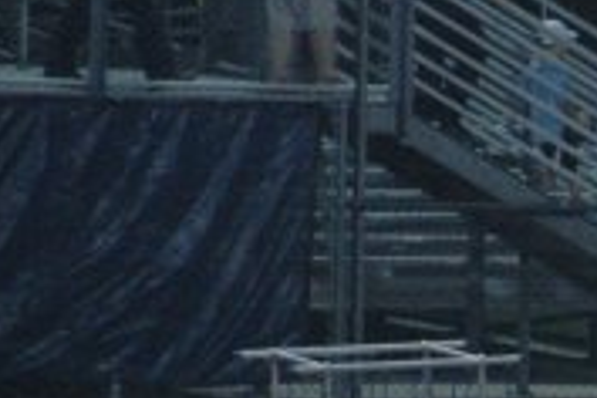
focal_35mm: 1152
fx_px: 19103
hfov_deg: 1.8
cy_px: 526
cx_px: 1150
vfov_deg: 1.2
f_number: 5.6
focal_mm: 170
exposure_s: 1/50
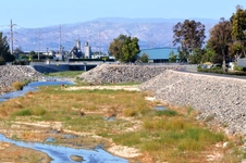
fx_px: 1195
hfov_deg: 11.7
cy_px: 153
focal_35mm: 175
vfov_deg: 7.8
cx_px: 85
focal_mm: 55
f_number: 6.3
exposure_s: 1/160
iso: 100
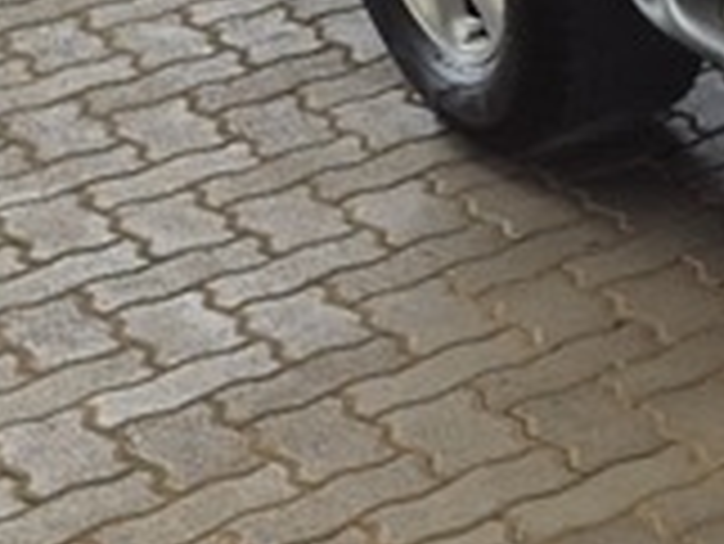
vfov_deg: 9.9
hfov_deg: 10.1
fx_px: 3056
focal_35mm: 146
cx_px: 2145
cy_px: -274
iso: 64
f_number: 1.8
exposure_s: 1/180
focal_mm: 5.4
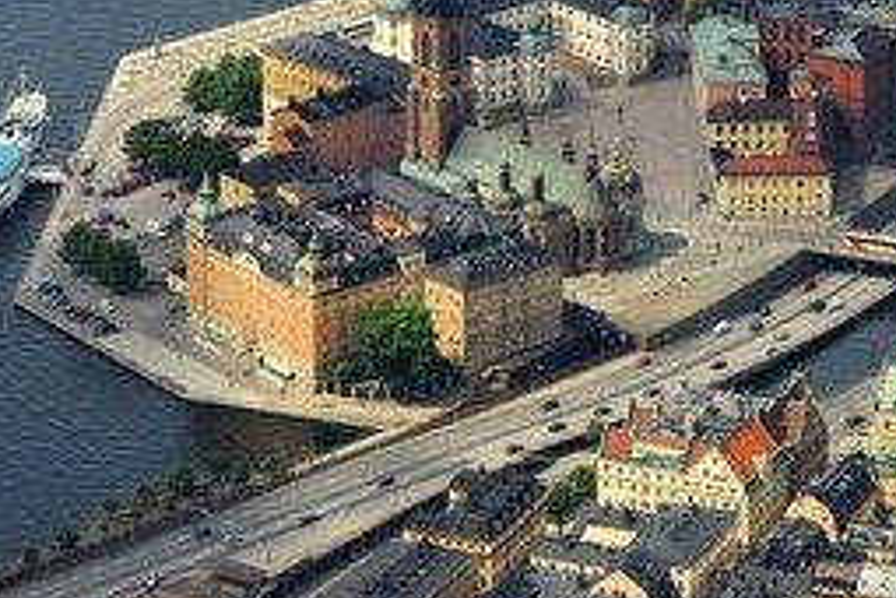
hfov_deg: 7.6
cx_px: 590
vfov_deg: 5.0
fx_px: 6769
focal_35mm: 272
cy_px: 120
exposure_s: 1/1250
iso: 100
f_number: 4
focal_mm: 110
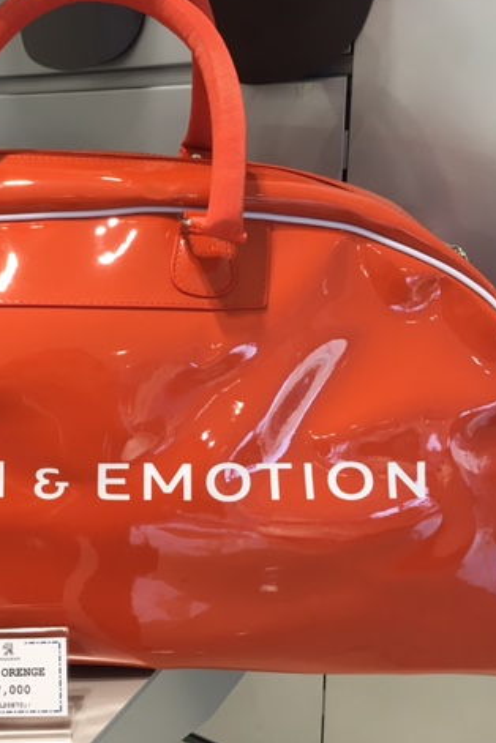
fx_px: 847
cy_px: 368
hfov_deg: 31.5
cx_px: 76
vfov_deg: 47.4
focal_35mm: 41
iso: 64
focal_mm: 4.15
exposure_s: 1/30
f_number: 2.2
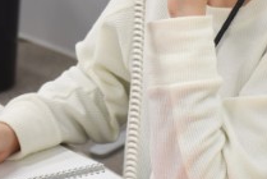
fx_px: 1909
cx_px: 106
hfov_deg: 8.0
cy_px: -55
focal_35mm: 257
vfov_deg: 5.3
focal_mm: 56
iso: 100
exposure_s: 1/8
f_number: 4.8
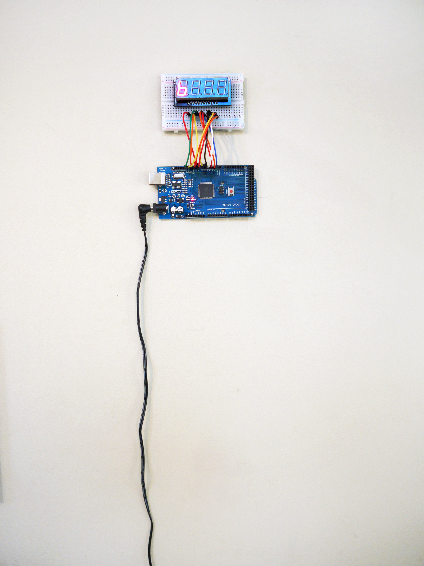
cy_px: 283
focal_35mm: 28
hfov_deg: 49.7
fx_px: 457
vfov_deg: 63.4
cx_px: 212
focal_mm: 14
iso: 100
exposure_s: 1/80
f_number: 3.5
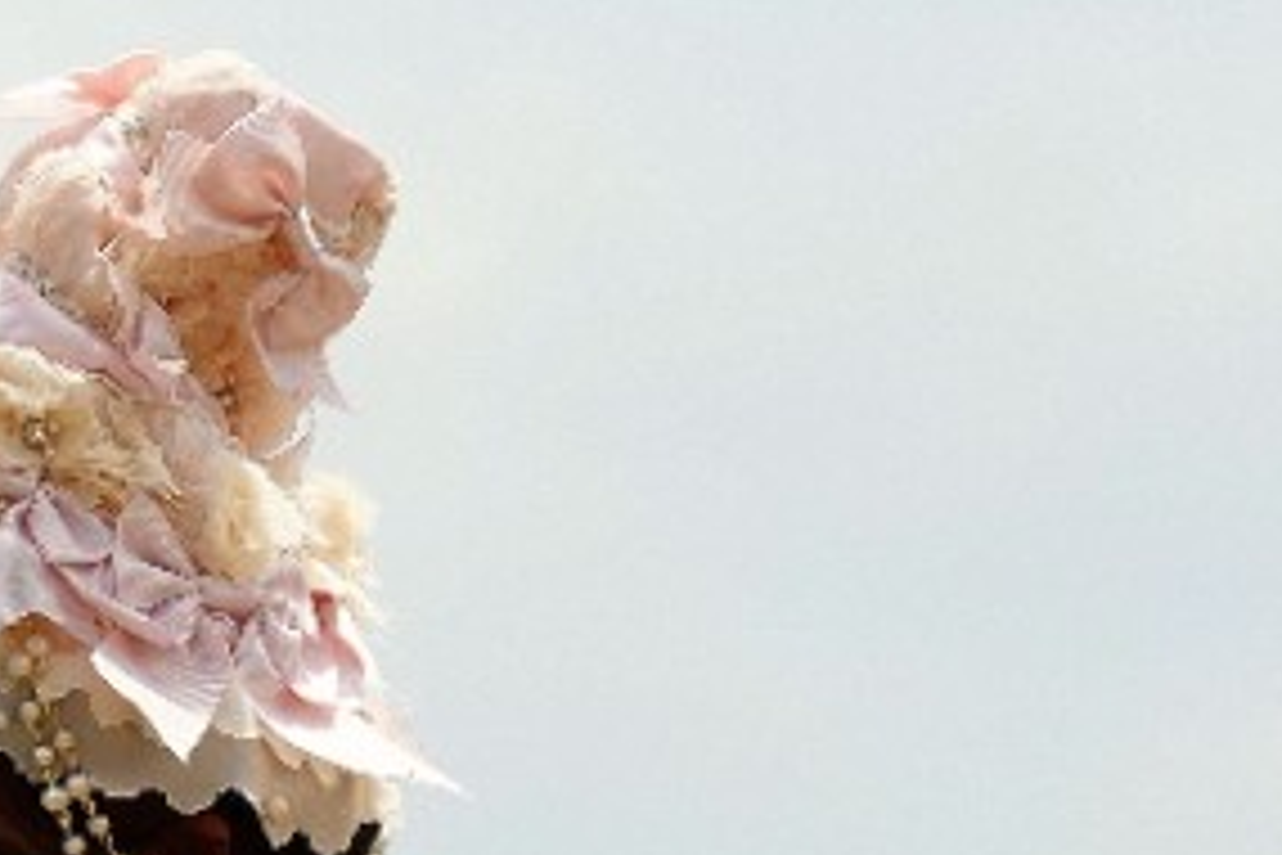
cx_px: -715
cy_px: 718
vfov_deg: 1.9
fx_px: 25211
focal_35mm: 708
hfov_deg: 2.9
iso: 100
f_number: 6.3
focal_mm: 144
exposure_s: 1/400
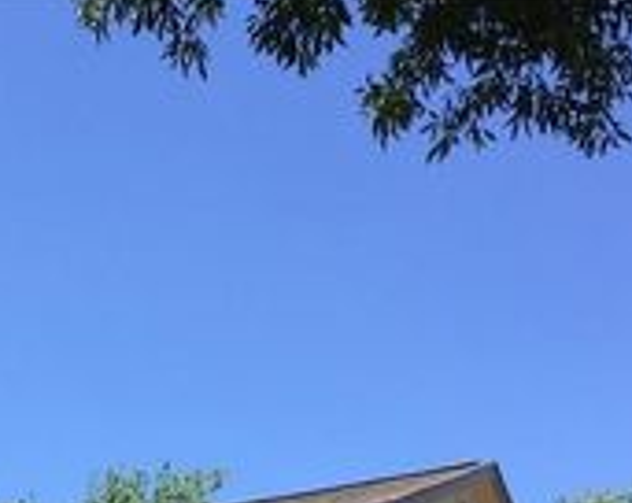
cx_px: 78
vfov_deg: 17.2
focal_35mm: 83
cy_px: 679
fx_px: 1549
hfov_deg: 22.6
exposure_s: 1/898
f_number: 2.2
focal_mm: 4.15
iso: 32
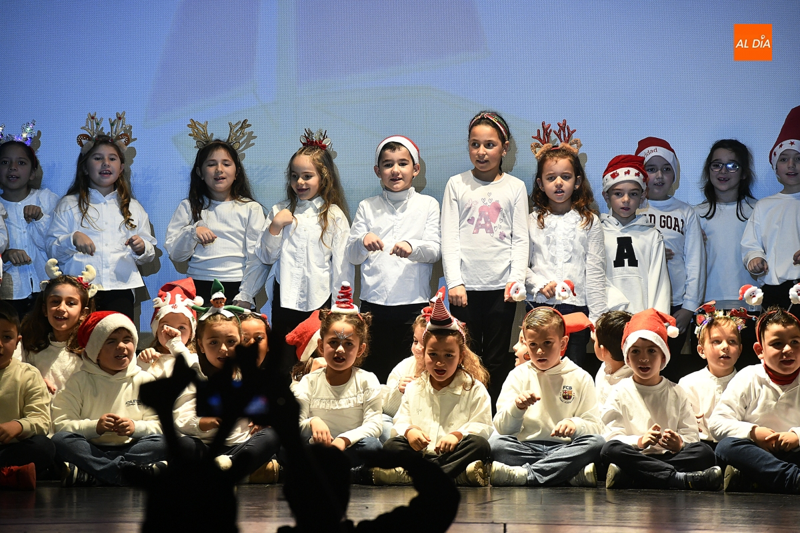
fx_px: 4444
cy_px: 266
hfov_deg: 10.3
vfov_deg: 6.9
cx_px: 400
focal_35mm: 200
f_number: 6.3
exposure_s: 1/250
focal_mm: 200
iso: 2500
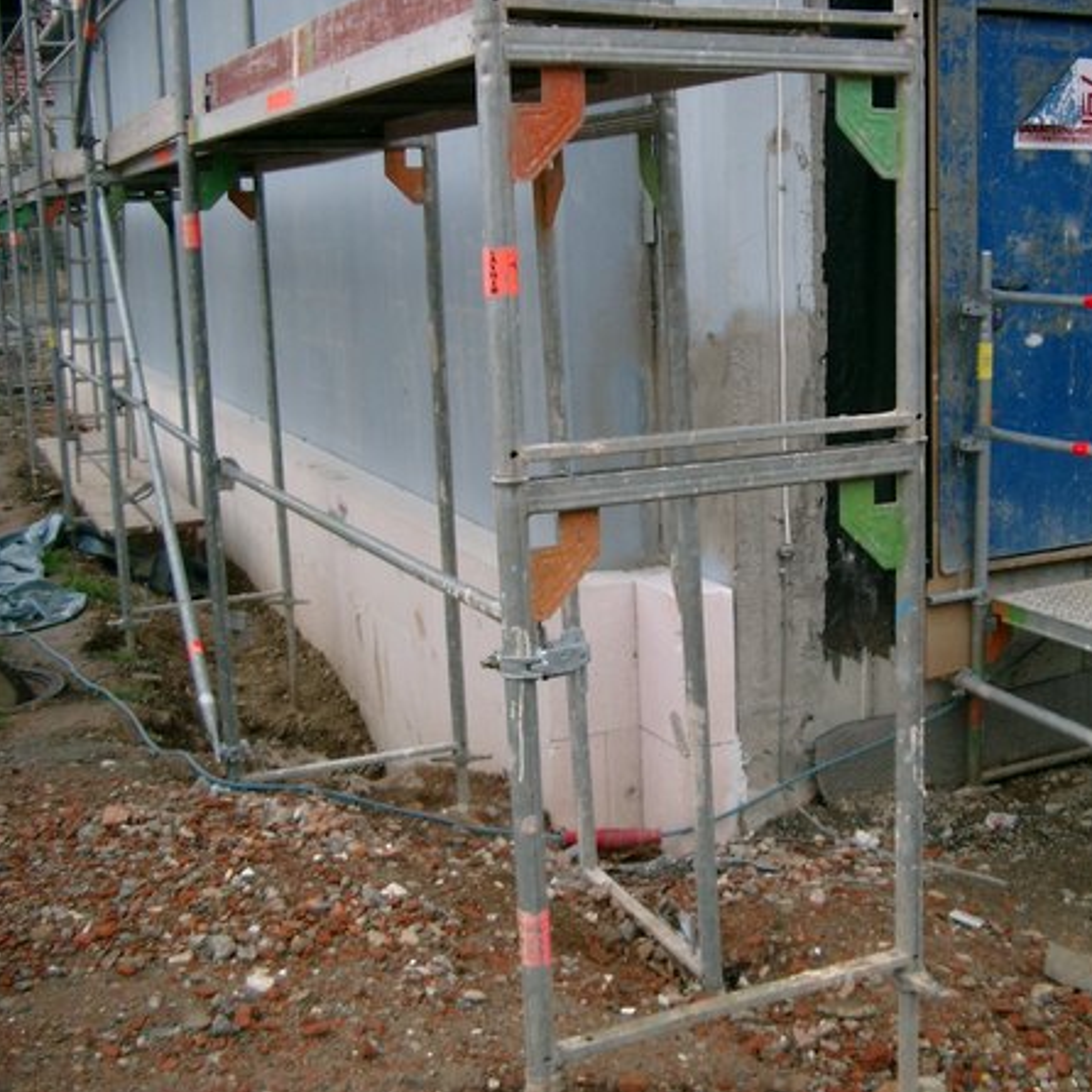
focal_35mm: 44
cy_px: 546
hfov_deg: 37.9
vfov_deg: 38.3
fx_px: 1570
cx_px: 727
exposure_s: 1/320
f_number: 2.6
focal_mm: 7.6
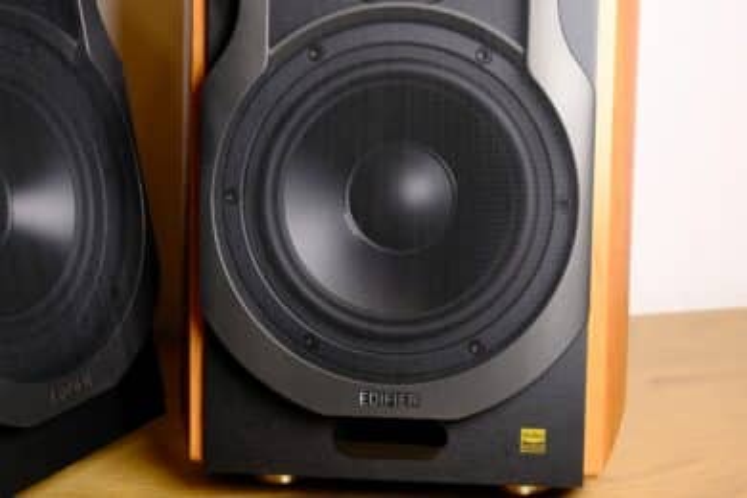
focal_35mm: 62
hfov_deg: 32.4
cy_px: 249
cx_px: 374
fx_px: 1286
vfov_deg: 21.9
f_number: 8
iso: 1600
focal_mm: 41.4
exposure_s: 1/58
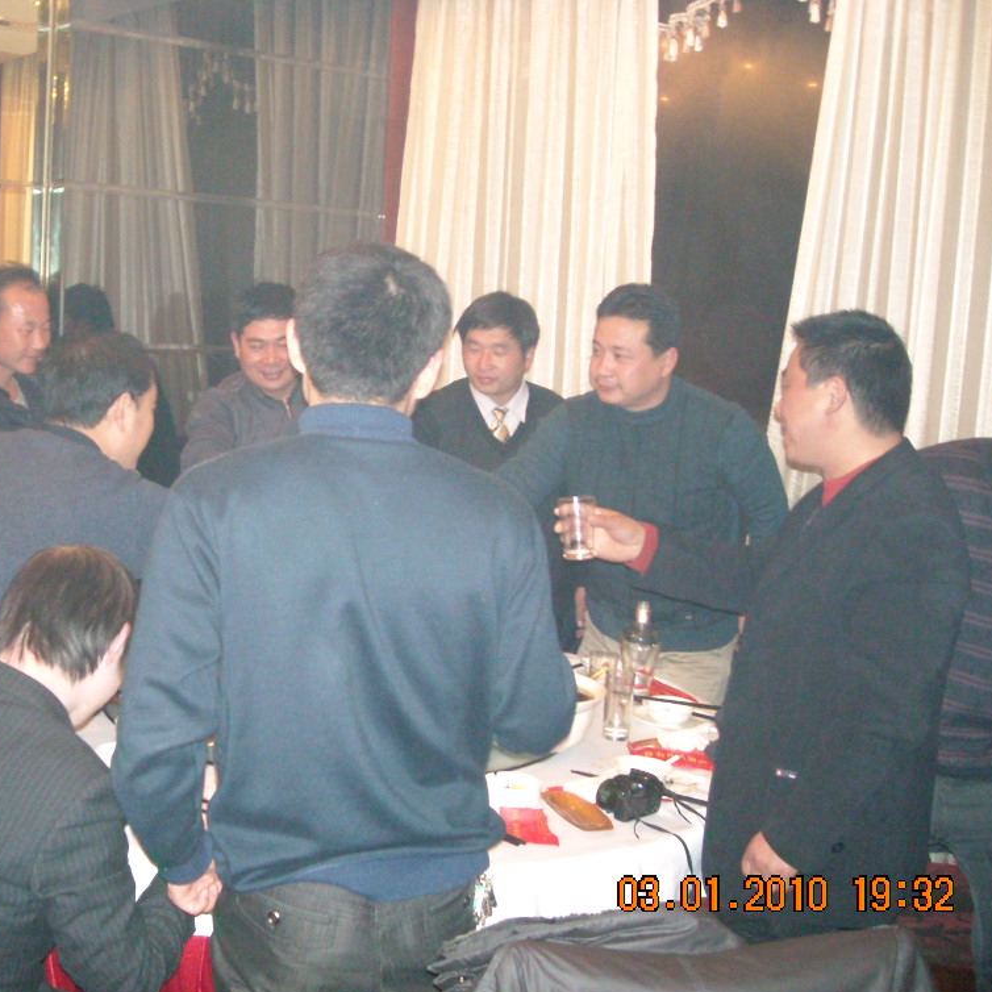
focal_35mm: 42
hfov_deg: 39.6
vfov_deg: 40.0
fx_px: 1362
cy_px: 495
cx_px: 338
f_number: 2.8
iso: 702
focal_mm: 5.7
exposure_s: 1/60
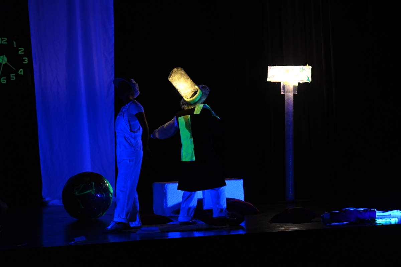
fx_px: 1504
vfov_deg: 10.2
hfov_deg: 15.2
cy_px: 134
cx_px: 200
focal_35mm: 135
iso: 4000
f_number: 2.8
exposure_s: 1/100
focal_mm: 135
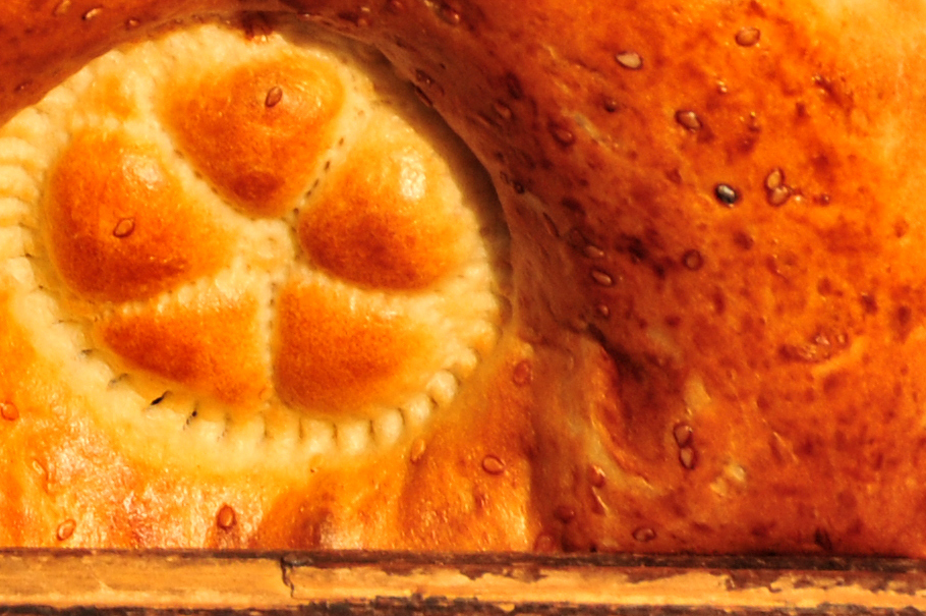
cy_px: -736
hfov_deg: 3.2
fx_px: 16344
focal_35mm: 636
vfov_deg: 2.1
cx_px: -211
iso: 200
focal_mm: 90
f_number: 8
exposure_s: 1/800
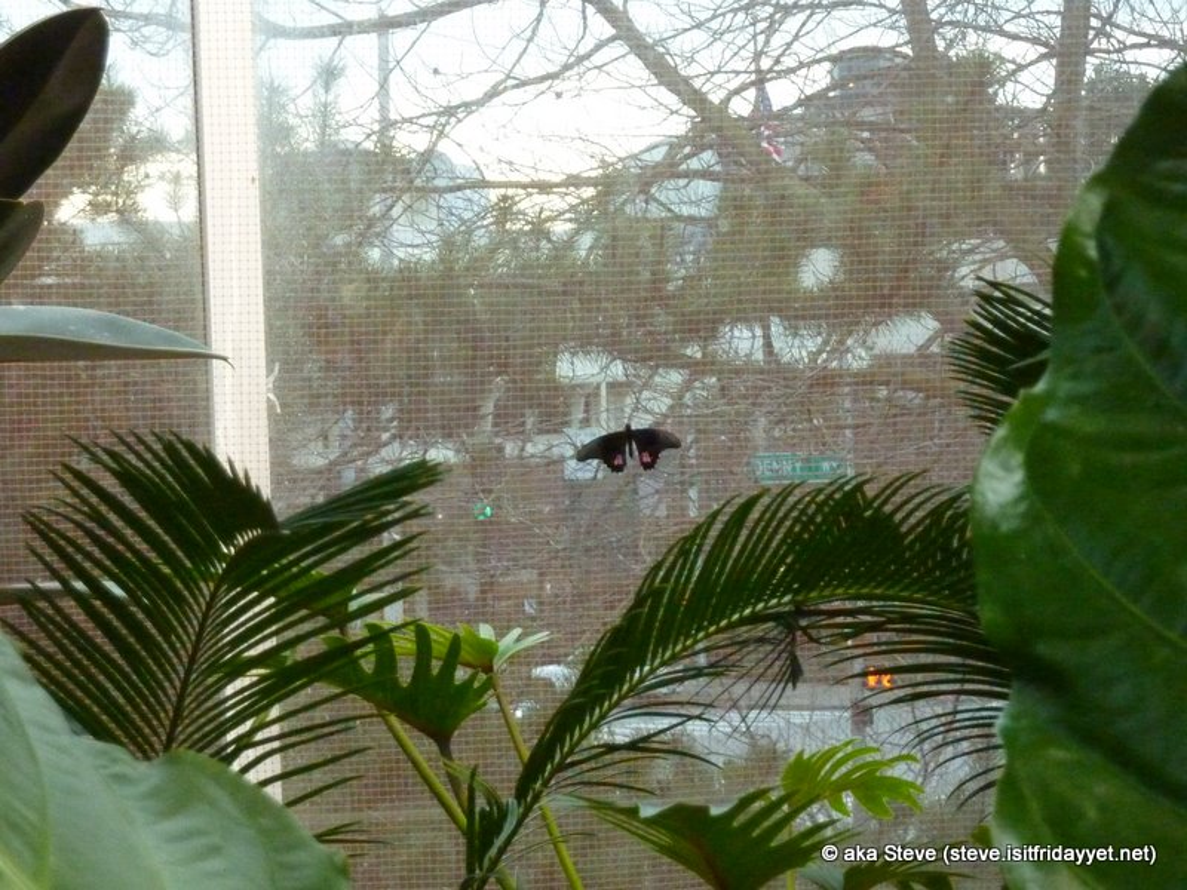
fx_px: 3703
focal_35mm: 108
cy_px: 445
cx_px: 594
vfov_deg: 13.7
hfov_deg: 18.2
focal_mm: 14.7
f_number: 4.3
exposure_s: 1/50
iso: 800
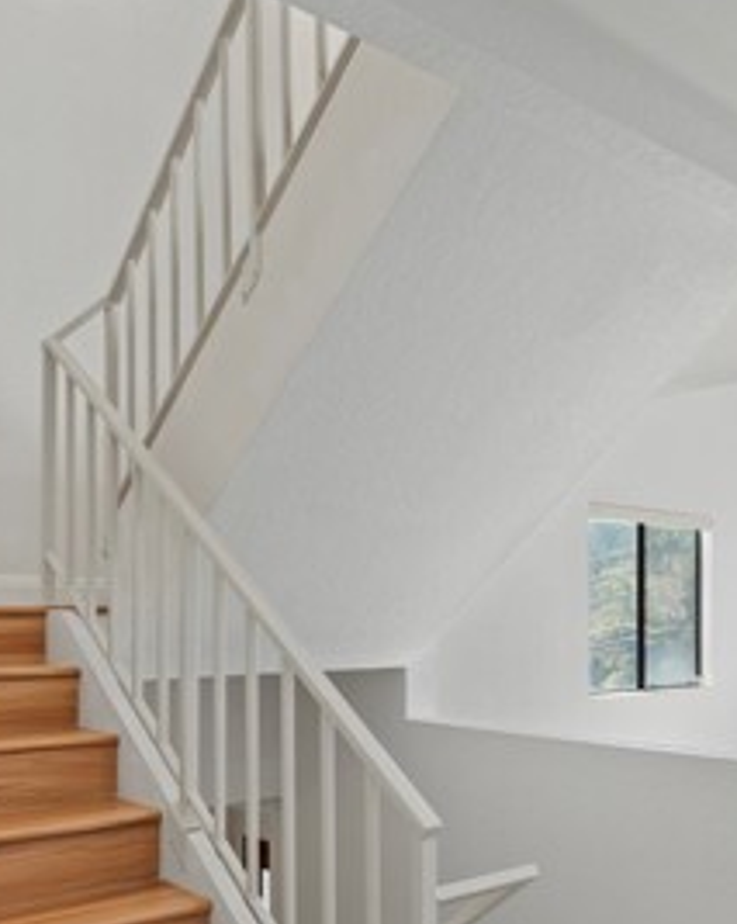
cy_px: 609
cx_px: 671
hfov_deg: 38.1
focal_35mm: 36
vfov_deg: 49.5
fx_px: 983
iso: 200
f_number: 9.5
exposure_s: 1/4
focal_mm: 16
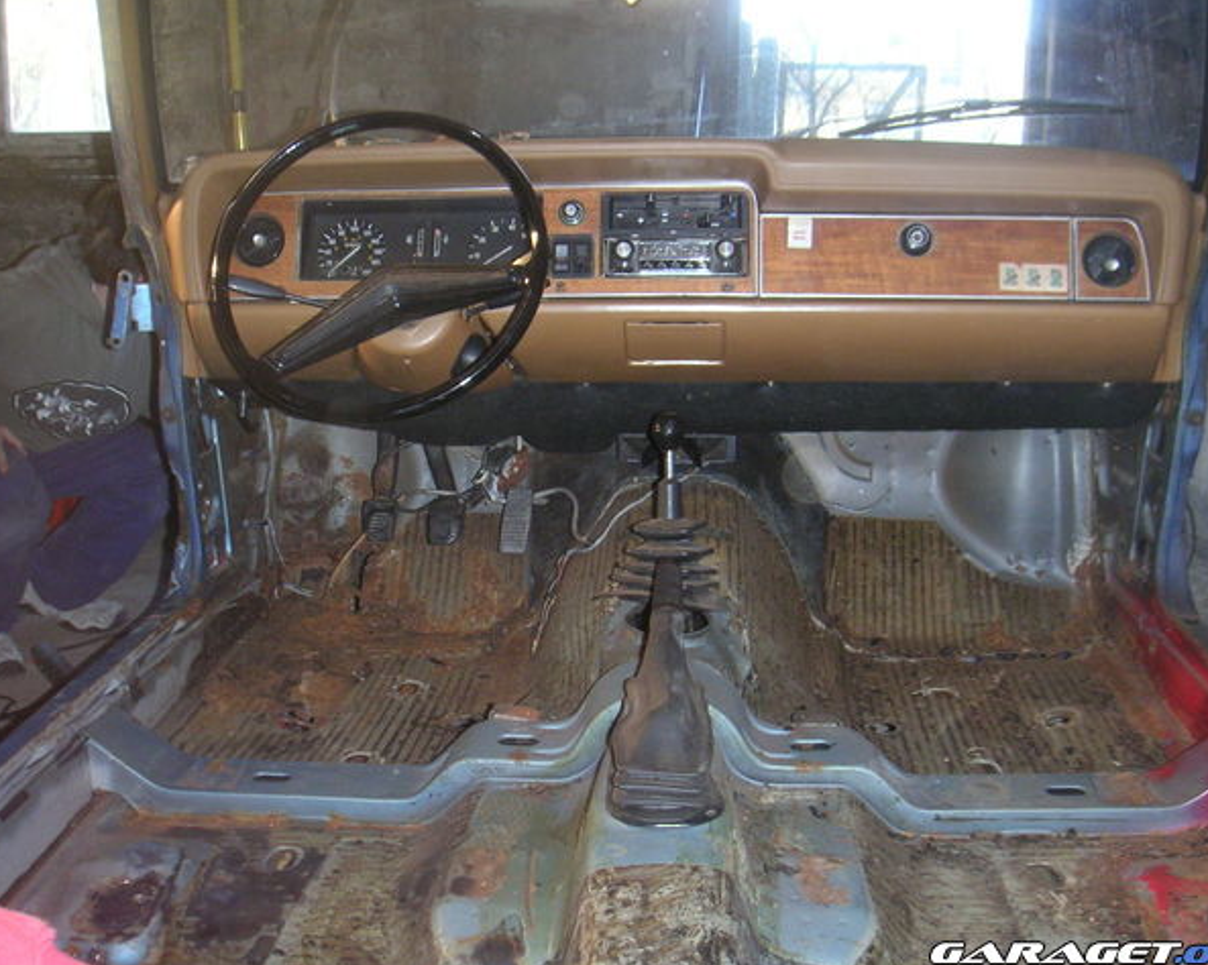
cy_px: 485
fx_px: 1394
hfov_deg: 46.8
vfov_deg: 38.2
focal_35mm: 39
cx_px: 627
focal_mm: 5.7
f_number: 2.8
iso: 160
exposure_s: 1/45
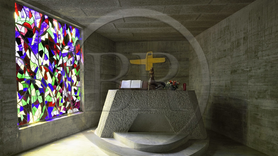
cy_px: 83
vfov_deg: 41.5
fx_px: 206
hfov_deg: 67.9
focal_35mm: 28
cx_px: 136
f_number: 5
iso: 1600
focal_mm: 26
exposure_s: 1/2.5
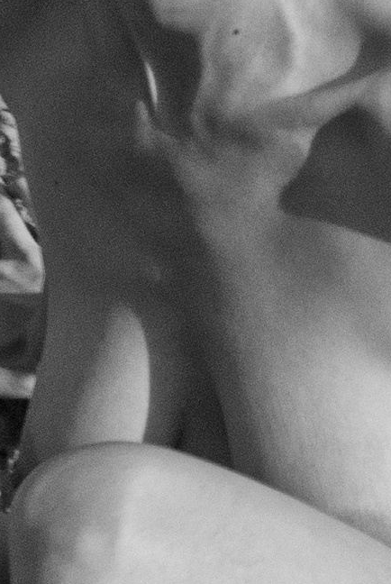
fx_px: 30204
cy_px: 226
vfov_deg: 1.1
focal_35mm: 1860
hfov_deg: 0.7
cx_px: 263
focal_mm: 210
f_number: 18
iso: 640
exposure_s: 1/100
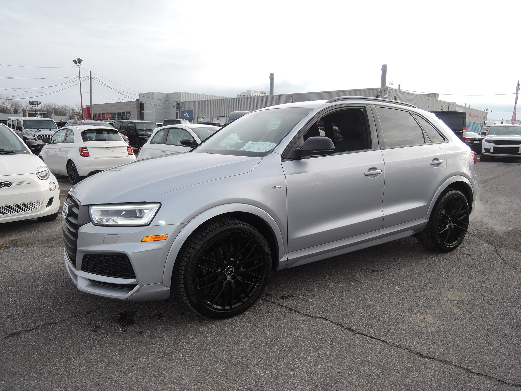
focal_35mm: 24
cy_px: 196
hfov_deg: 71.6
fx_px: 361
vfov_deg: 56.8
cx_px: 260
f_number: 2.8
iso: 80
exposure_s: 1/640
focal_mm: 5.1
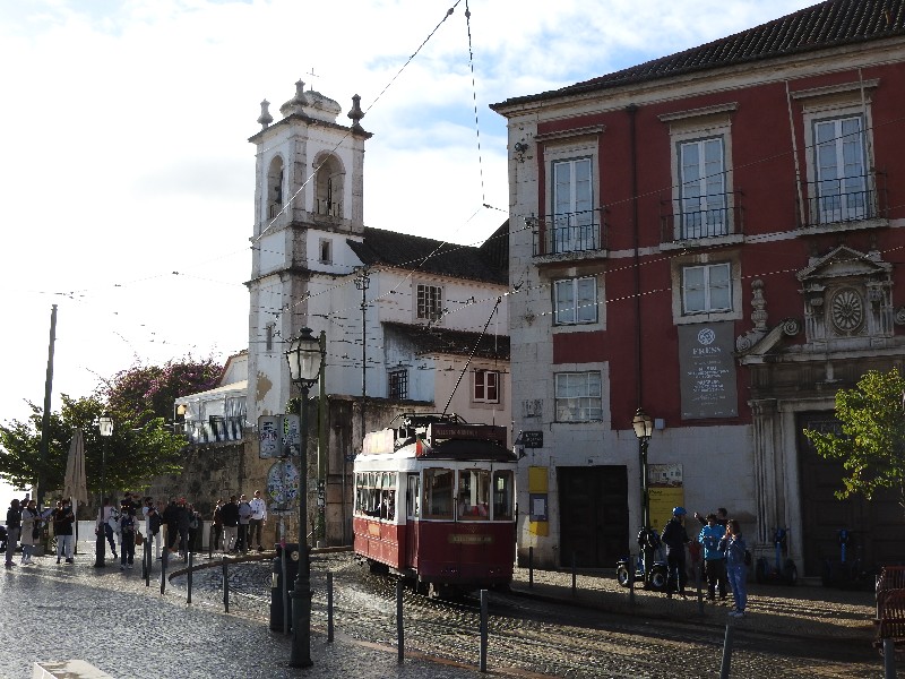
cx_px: 452
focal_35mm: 45
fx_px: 1176
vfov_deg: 32.2
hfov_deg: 42.1
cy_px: 340
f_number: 4
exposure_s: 1/800
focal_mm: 8.1
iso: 100
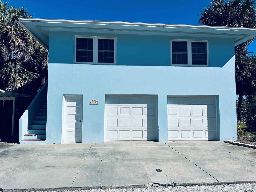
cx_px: 128
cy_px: 96
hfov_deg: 71.6
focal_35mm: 24
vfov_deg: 56.8
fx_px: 177
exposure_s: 1/9709
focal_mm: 6.86
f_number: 1.78
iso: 80
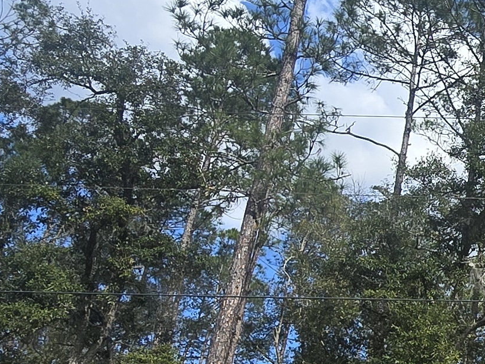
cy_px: 233
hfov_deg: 25.3
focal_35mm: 63
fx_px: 883
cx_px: 674
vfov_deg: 23.2
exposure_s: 1/1681
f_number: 2.2
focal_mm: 2.2
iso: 50
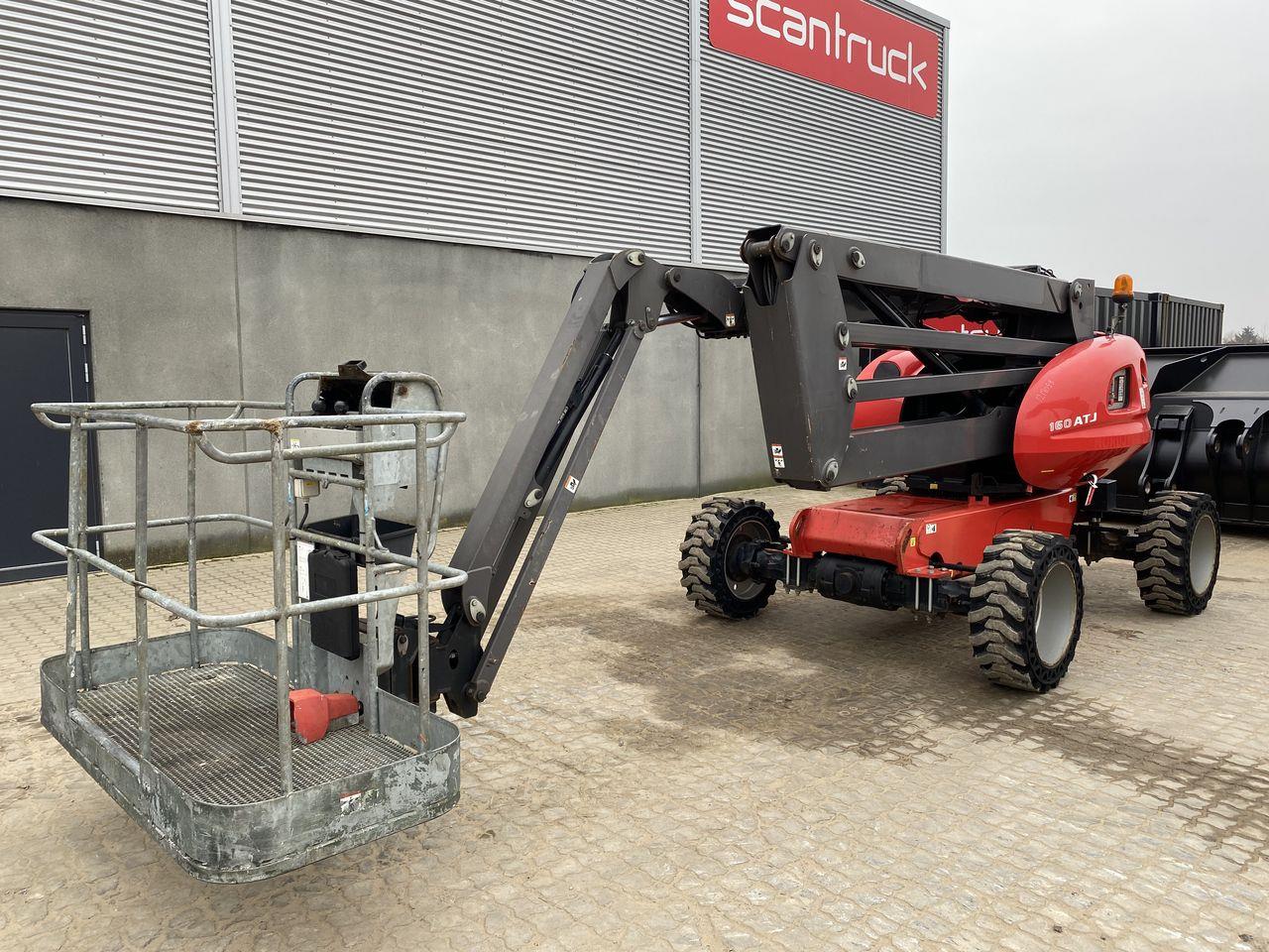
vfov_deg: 53.1
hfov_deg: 67.3
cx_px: 634
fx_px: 953
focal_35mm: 26
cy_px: 476
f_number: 1.8
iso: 32
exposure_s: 1/232
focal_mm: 4.25
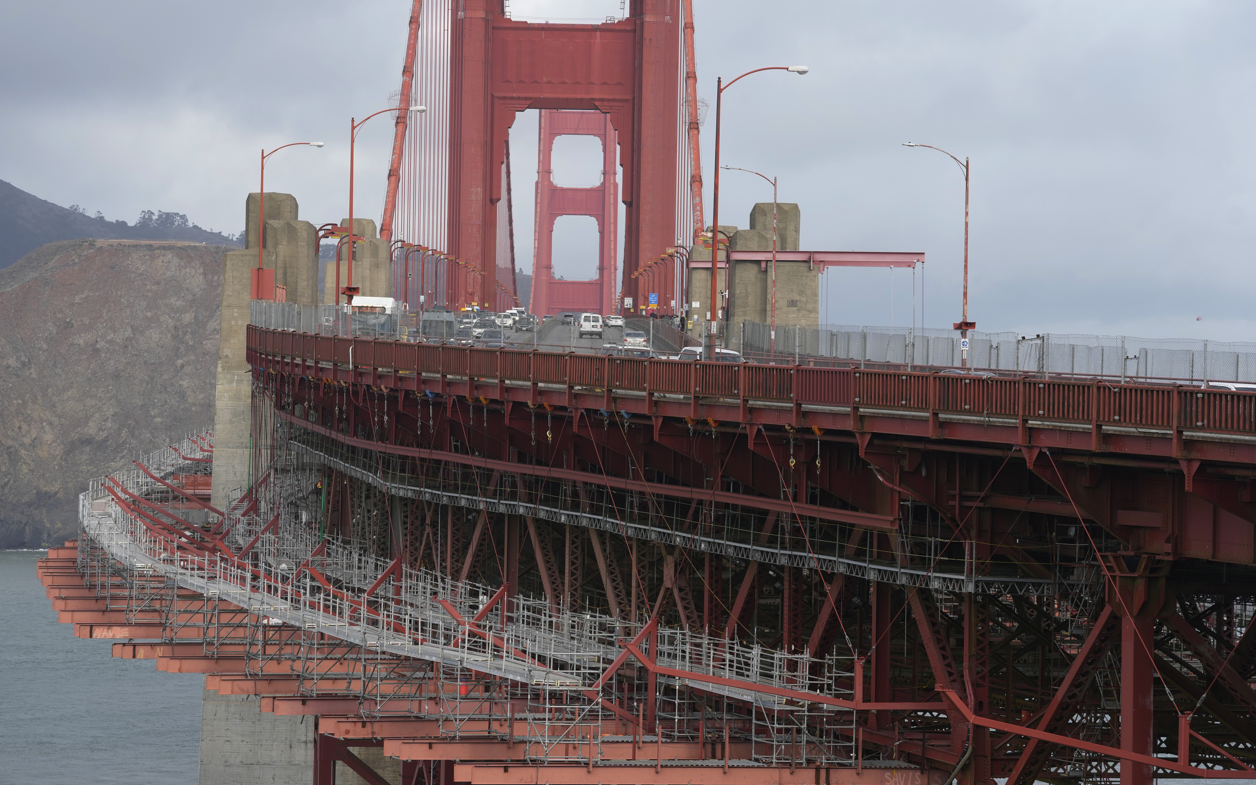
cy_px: 388
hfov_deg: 14.8
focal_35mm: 141
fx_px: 4826
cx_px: 604
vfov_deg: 9.3
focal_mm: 133
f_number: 6.3
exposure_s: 1/800
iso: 400
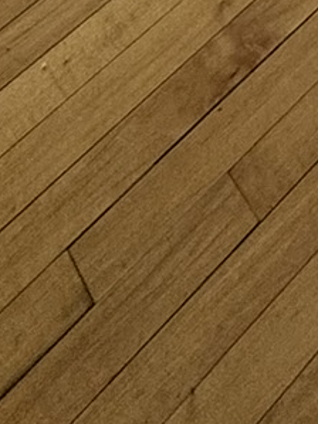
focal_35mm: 96
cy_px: -971
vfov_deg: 10.3
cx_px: 639
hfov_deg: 13.2
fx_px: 1177
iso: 100
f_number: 2.2
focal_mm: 2.22
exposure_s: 1/99
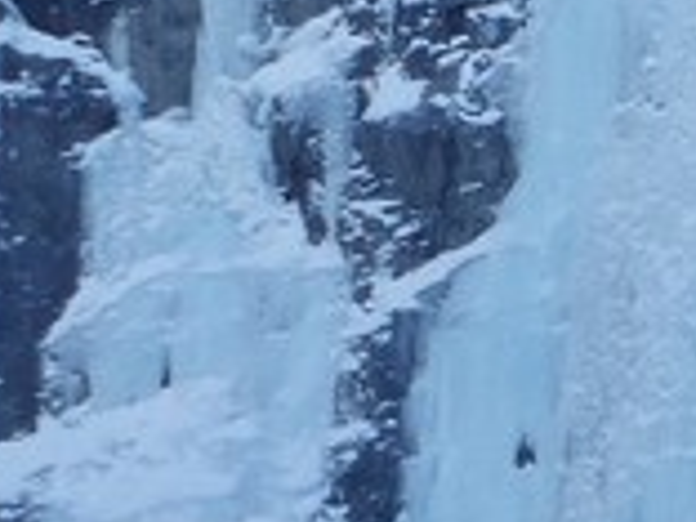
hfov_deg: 1.8
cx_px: 1156
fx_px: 21795
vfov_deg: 1.4
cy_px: -225
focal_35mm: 1084
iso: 100
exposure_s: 1/200
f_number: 5.4
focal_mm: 25.9
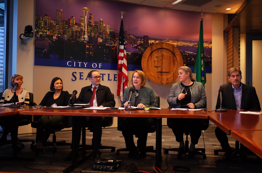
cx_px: 131
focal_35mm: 35
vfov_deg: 37.7
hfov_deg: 54.5
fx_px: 254
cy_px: 86
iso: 1600
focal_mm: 18.3
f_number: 2.8
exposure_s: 1/200
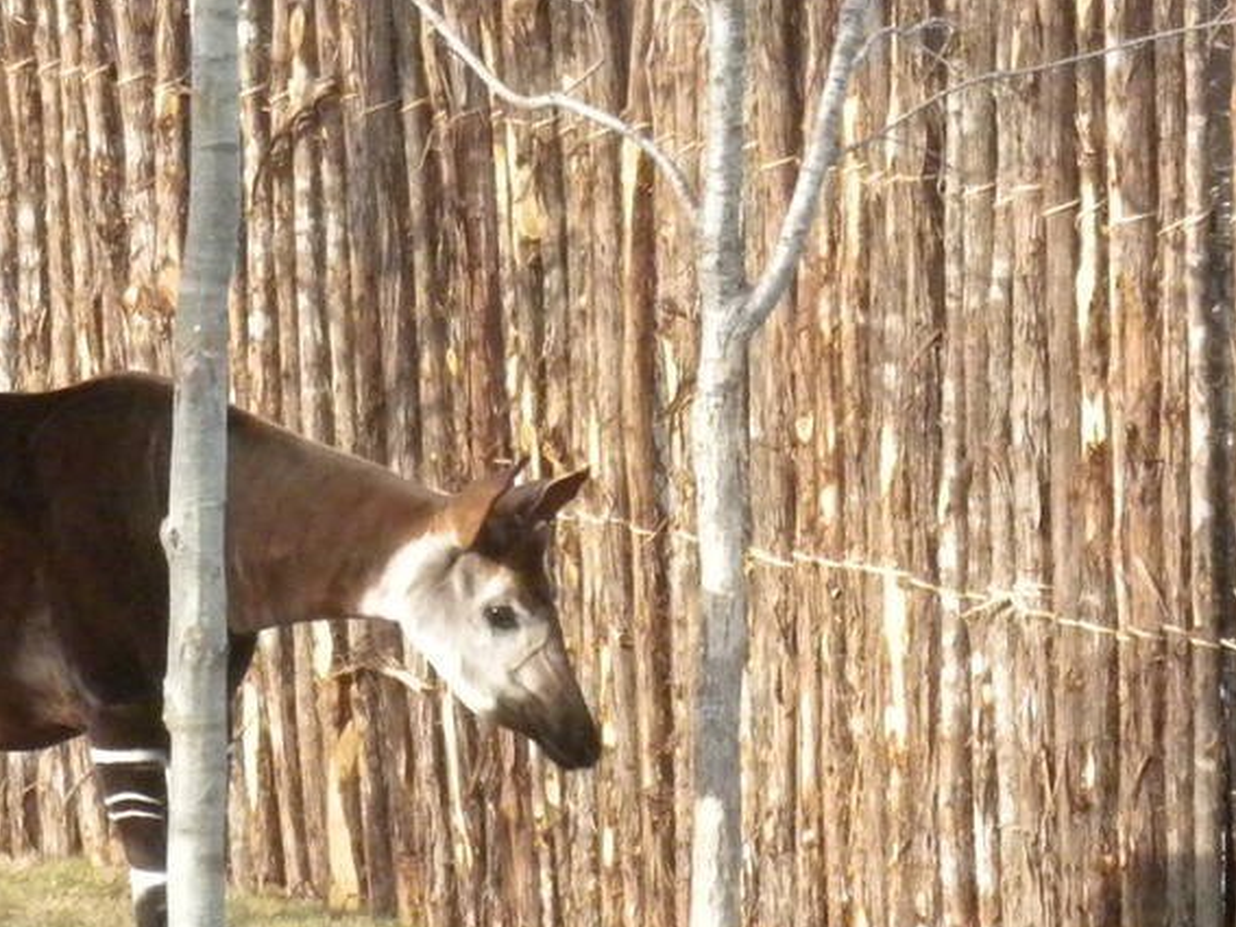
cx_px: 480
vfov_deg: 4.4
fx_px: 11995
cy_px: 550
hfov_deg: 5.9
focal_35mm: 336
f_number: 5.1
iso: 400
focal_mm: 21
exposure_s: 1/560
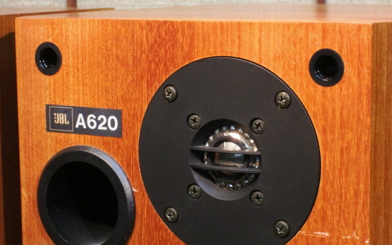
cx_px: 195
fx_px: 1282
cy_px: 133
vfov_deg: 10.9
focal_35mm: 120
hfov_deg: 17.4
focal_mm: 19.6
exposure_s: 1/15
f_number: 5.8
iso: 400
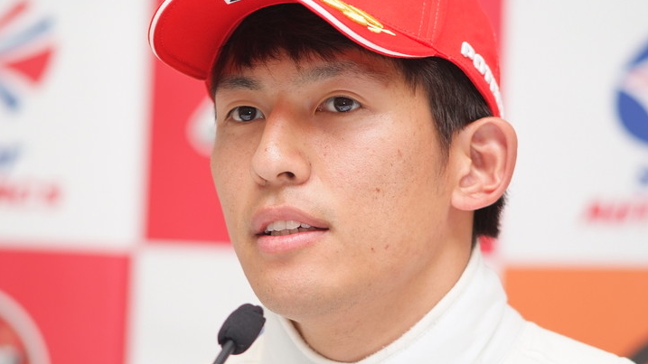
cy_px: 191
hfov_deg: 7.6
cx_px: 324
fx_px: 4879
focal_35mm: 284
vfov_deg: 4.3
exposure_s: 1/250
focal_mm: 180
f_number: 2.8
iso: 400
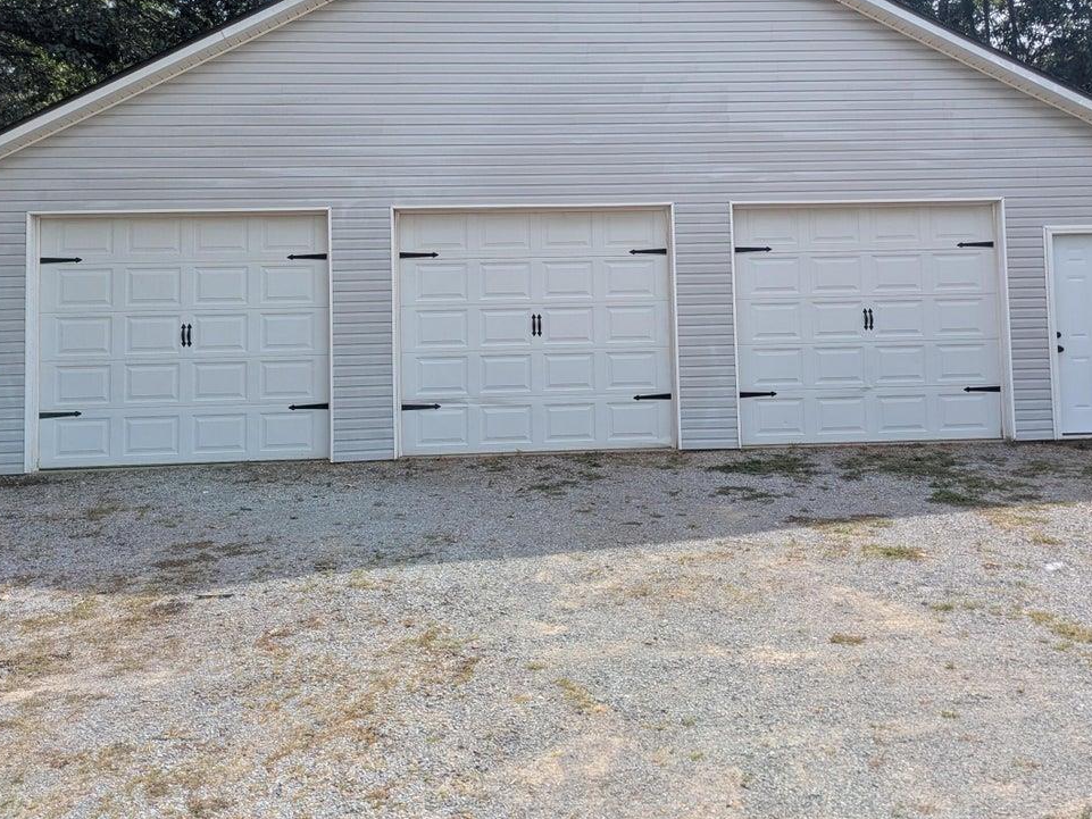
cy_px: 239
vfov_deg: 41.0
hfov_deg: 53.9
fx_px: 1073
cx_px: 560
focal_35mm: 34
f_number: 1.85
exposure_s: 1/3145
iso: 41
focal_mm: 6.81
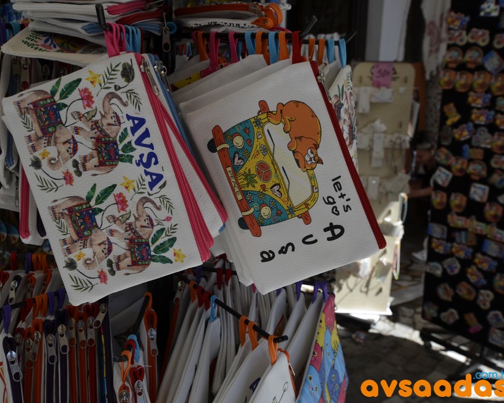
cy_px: 199
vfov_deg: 42.2
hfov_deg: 51.3
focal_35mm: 35
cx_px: 209
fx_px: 522
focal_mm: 20
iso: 200
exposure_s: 1/250
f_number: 8
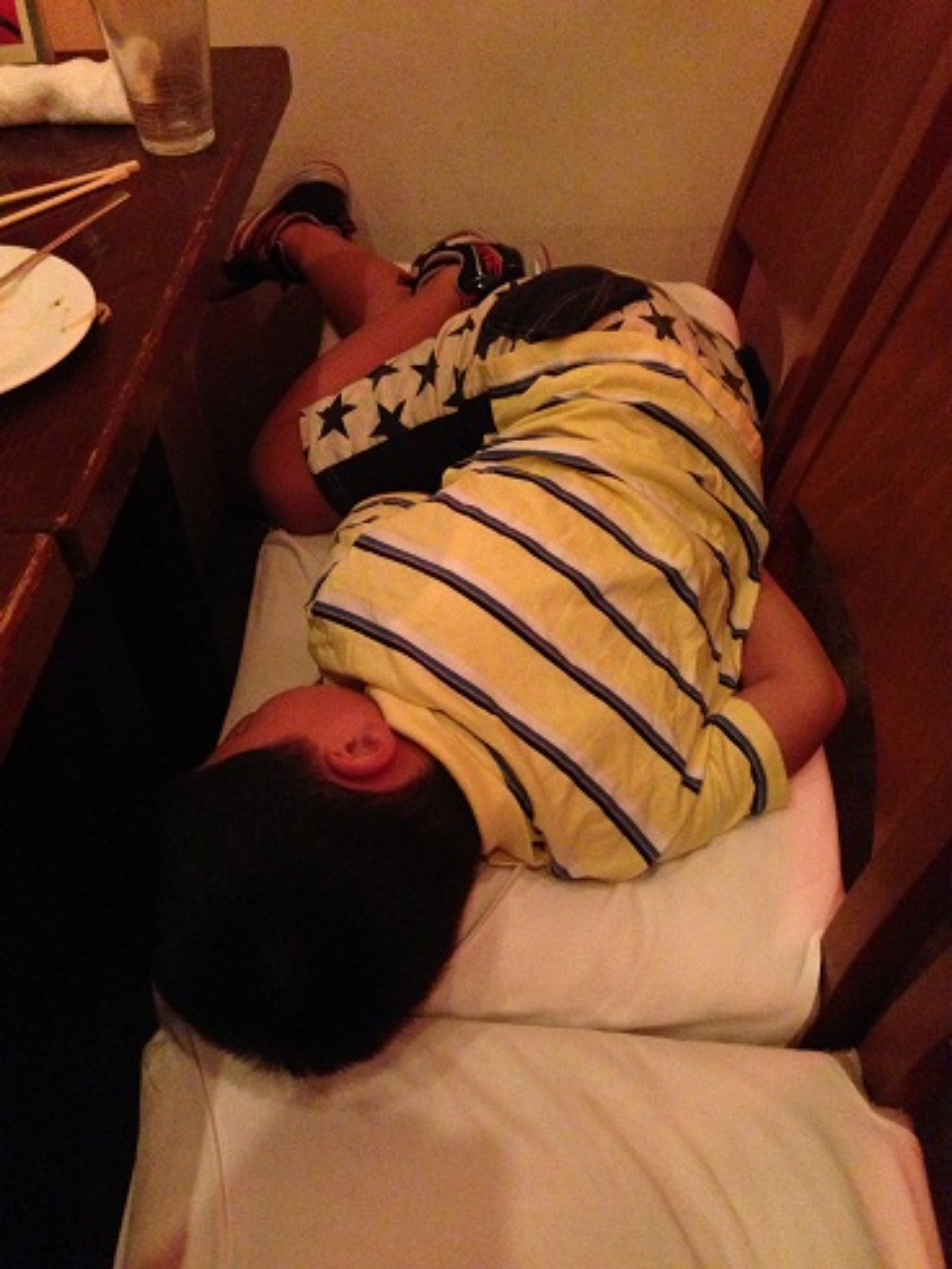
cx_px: 476
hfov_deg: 43.0
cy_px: 634
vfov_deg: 55.3
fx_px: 1209
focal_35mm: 33
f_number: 2.4
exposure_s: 1/15
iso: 800
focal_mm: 4.13
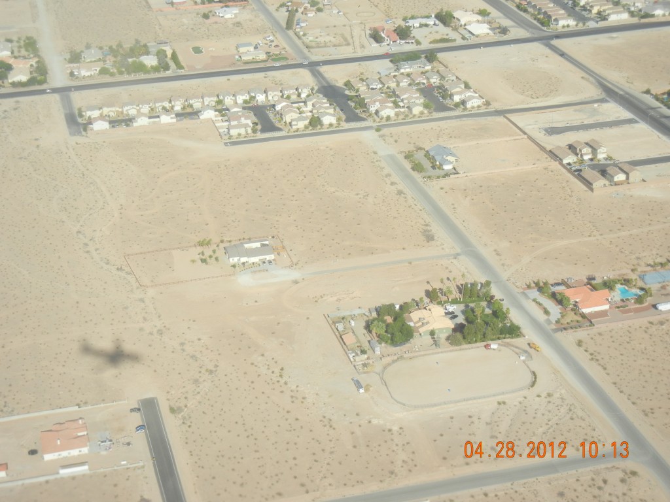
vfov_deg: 21.6
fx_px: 1316
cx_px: 335
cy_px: 251
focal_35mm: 68
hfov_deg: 28.6
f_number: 4.1
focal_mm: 12.2
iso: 160
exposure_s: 1/956
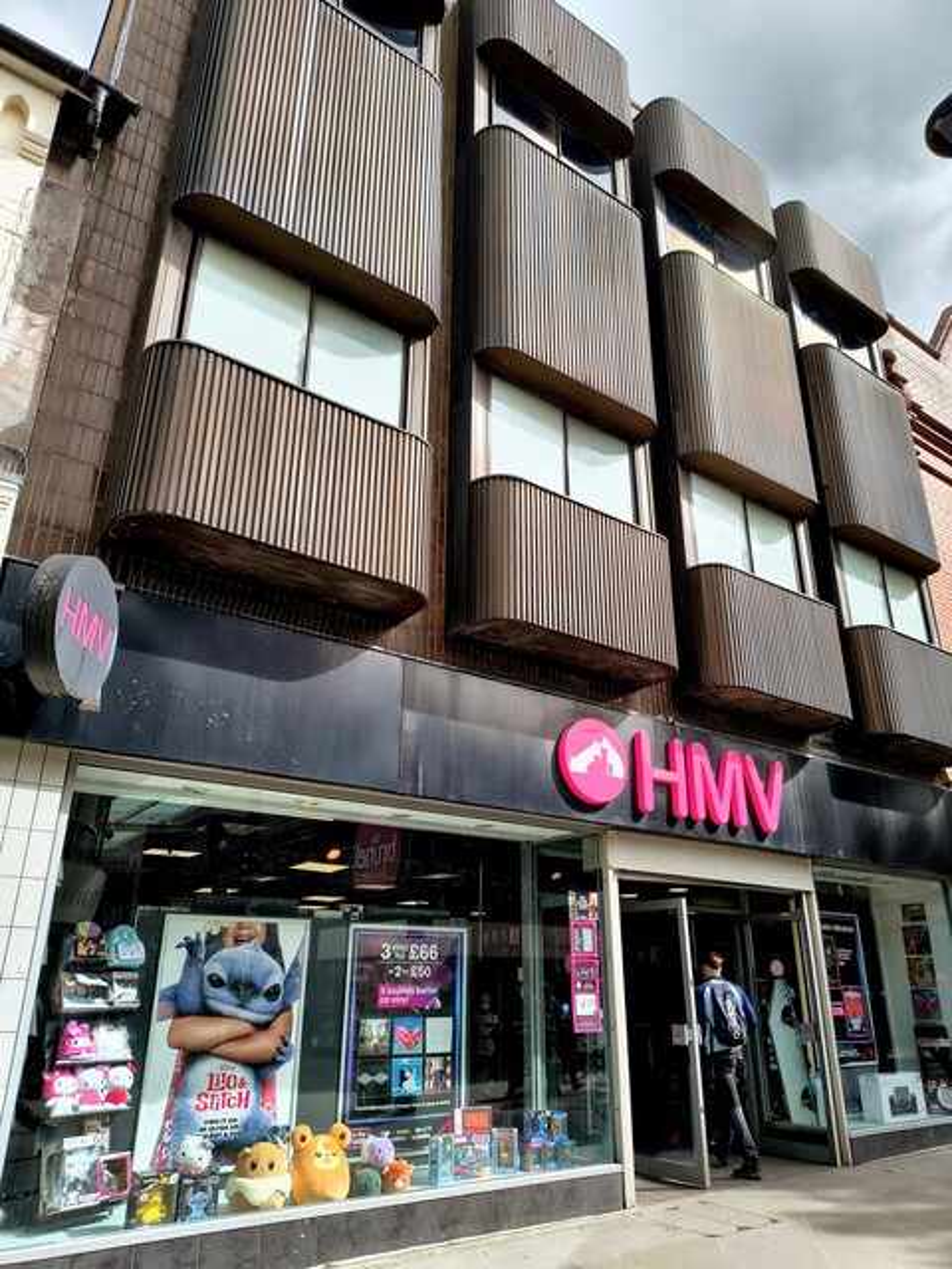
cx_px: 476
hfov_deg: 58.9
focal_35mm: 23
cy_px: 634
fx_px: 843
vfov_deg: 73.9
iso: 101
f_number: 1.8
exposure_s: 1/1377
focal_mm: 5.56
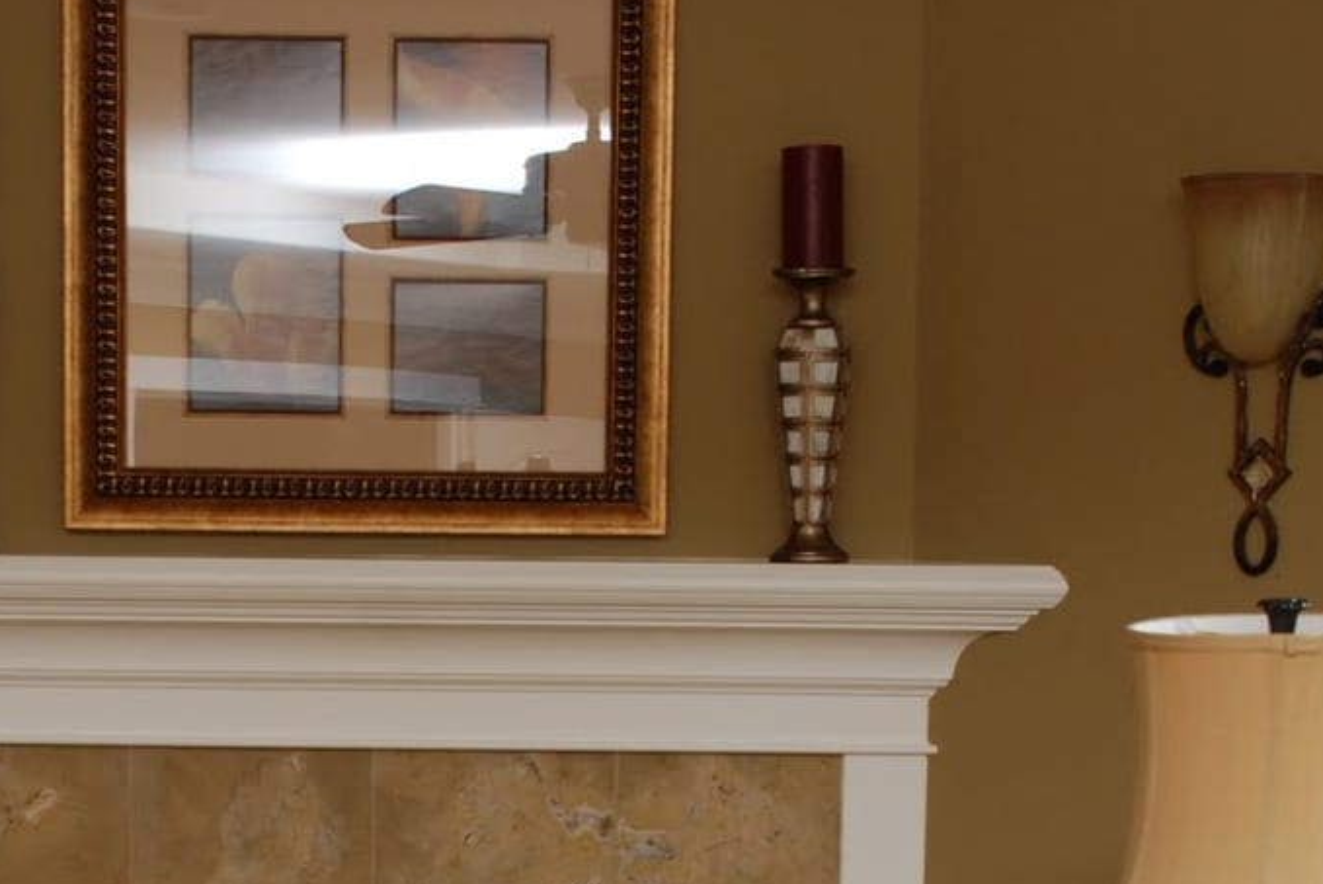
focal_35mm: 86
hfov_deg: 23.5
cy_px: 872
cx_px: 453
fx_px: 3162
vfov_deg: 15.6
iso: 500
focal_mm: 26
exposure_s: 1/60
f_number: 6.3
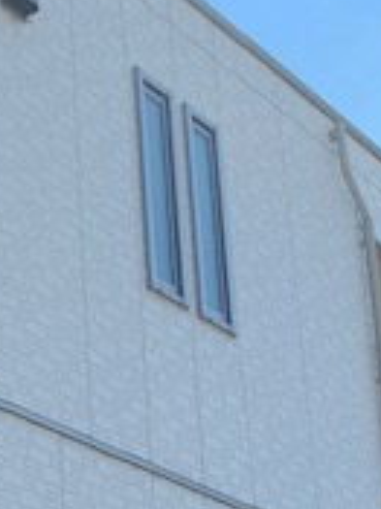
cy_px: 535
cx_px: -230
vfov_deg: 19.9
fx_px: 1396
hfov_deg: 14.3
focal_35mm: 95
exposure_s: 1/1468
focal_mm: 4.25
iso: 25
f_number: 1.8
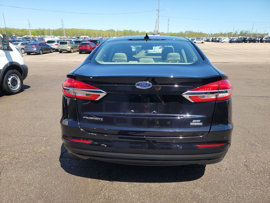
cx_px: 135
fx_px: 187
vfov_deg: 56.8
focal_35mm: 24
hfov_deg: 71.6
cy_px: 102
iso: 50
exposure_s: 1/376
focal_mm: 6.7
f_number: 1.8
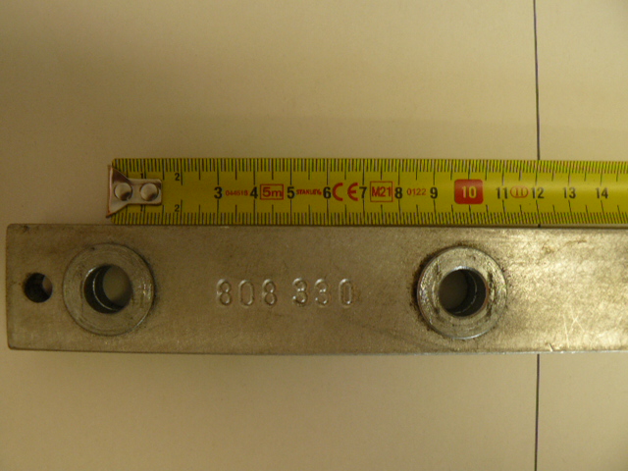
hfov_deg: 51.4
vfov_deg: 39.7
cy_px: 236
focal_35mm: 36
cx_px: 314
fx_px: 653
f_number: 2.8
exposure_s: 1/30
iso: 125
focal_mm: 6
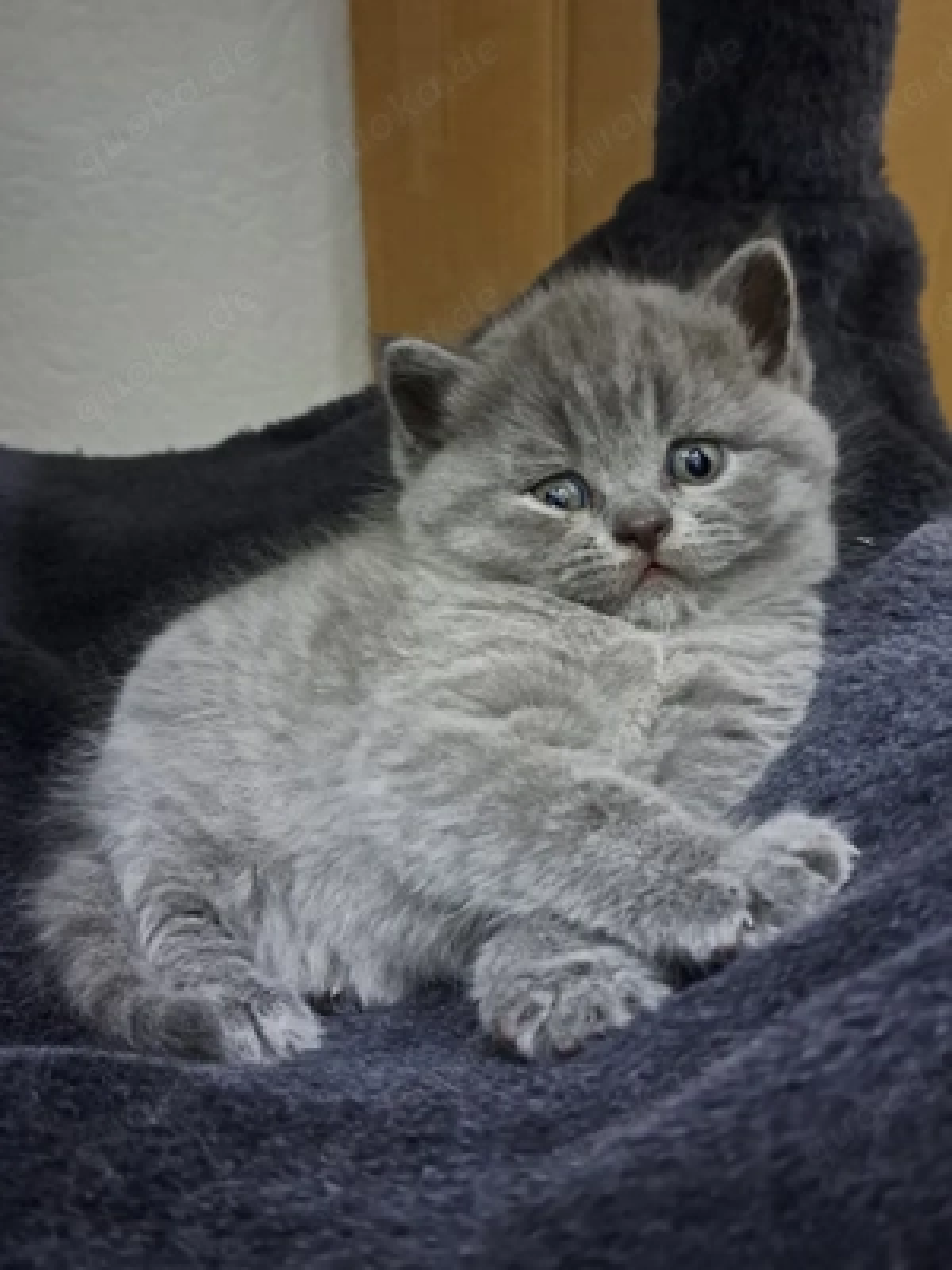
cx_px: 476
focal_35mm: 24
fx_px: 880
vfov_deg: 71.6
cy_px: 635
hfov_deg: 56.8
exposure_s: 1/10
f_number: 1.8
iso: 640
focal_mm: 5.23
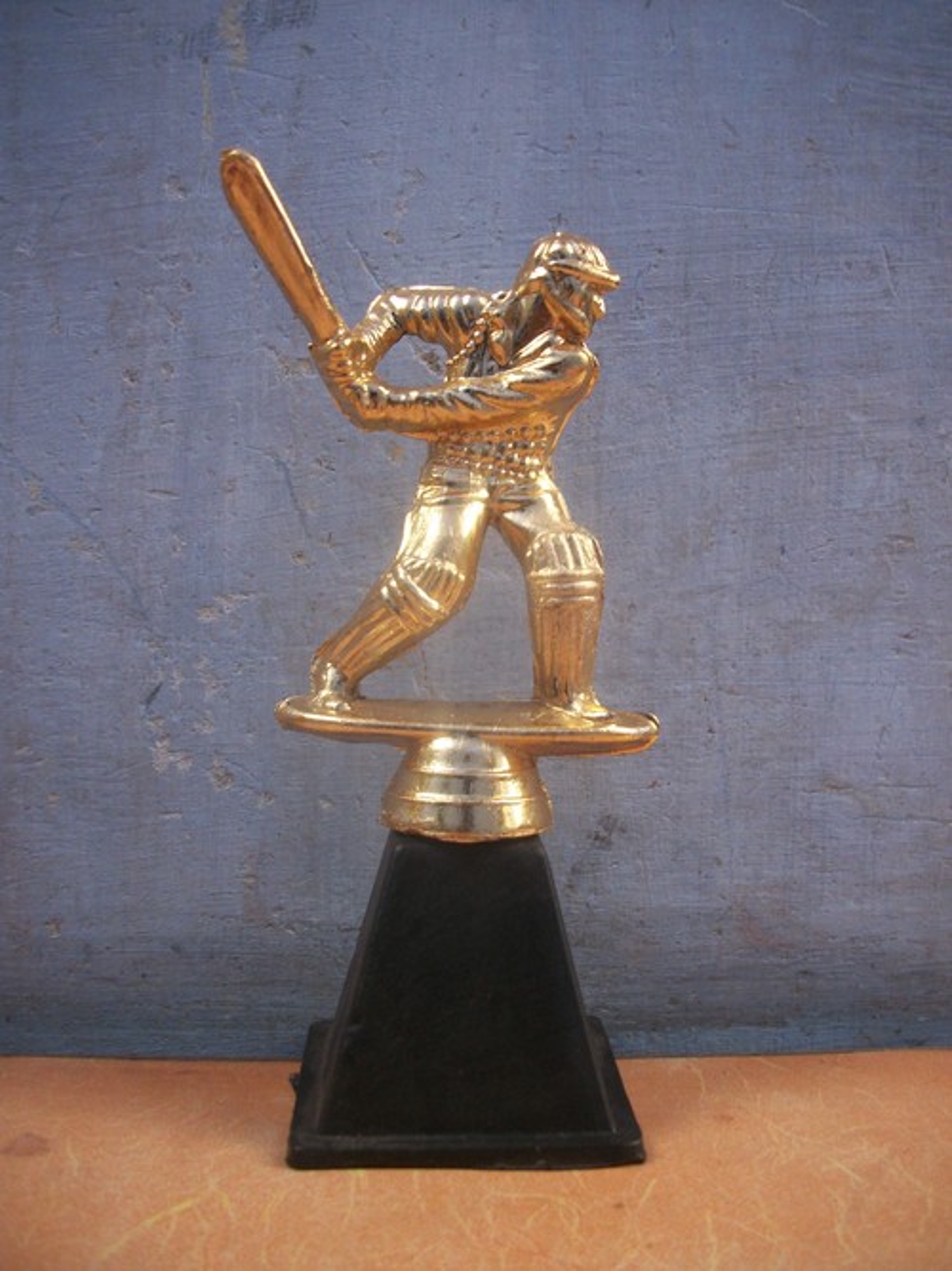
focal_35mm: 32
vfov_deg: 56.8
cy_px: 636
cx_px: 476
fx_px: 1174
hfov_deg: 44.1
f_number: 2.9
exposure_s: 1/60
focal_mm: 5.7
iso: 122
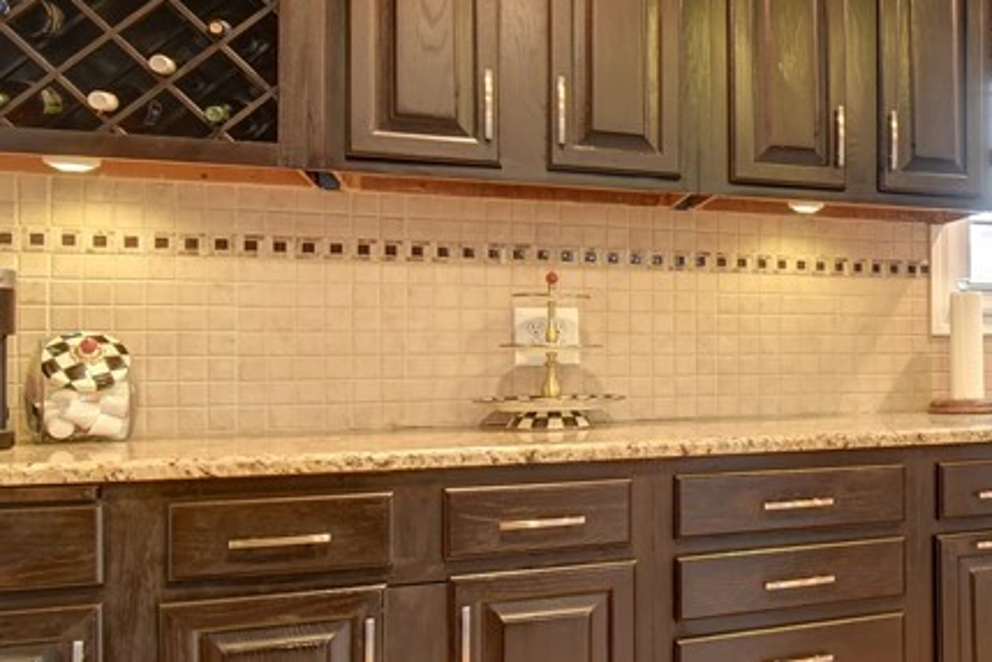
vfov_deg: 35.0
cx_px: 1041
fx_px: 1047
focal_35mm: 38
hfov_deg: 42.2
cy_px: 345
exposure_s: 1/13
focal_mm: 10
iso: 800
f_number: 8
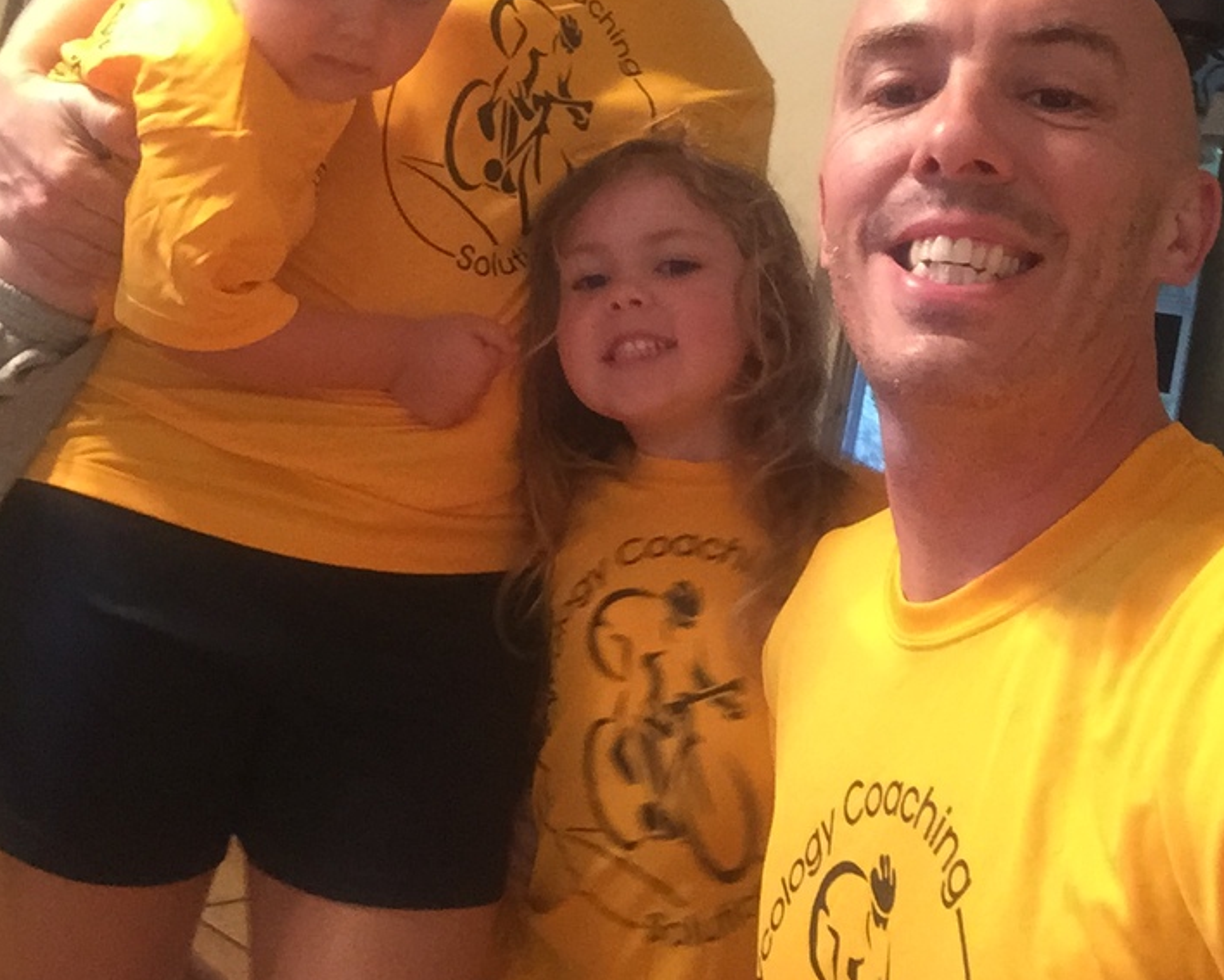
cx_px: 612
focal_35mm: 41
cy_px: 225
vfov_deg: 35.6
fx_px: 1486
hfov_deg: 44.8
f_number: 2.2
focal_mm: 2.65
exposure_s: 1/15
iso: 250
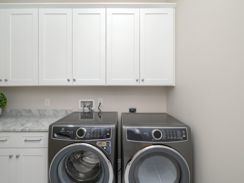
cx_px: 118
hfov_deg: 87.7
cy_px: 93
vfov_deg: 71.6
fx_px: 127
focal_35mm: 18
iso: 125
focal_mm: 16
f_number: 9
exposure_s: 1/50
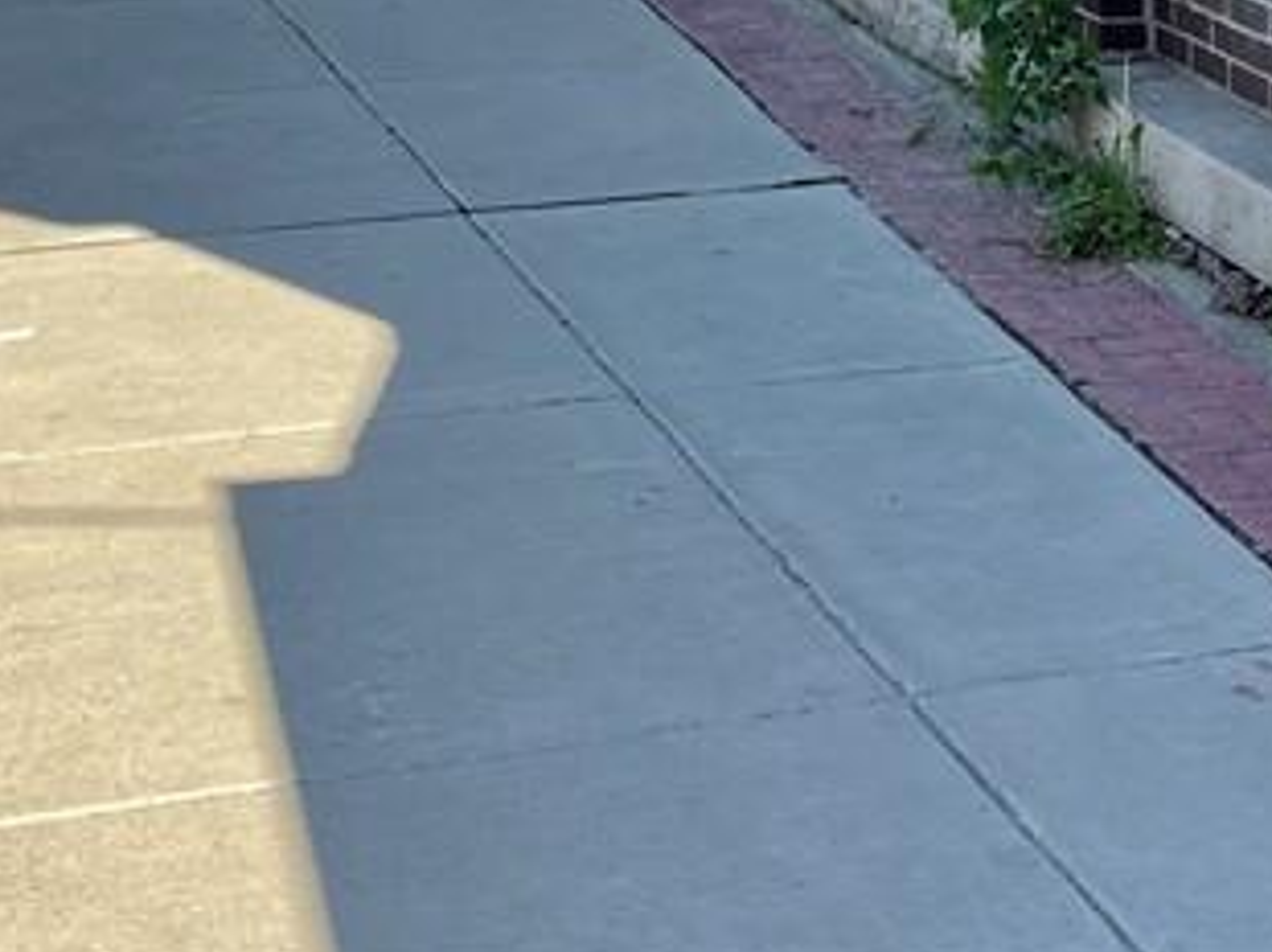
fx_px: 3158
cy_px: -599
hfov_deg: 22.6
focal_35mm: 86
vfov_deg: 15.4
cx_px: 903
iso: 32
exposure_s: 1/1339
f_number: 1.6
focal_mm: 5.1
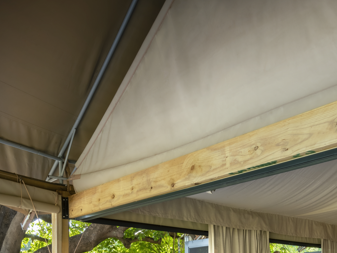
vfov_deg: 27.6
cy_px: 294
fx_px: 458
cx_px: 261
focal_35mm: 47
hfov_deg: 39.1
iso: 200
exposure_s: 1/20
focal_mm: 16
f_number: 9.5
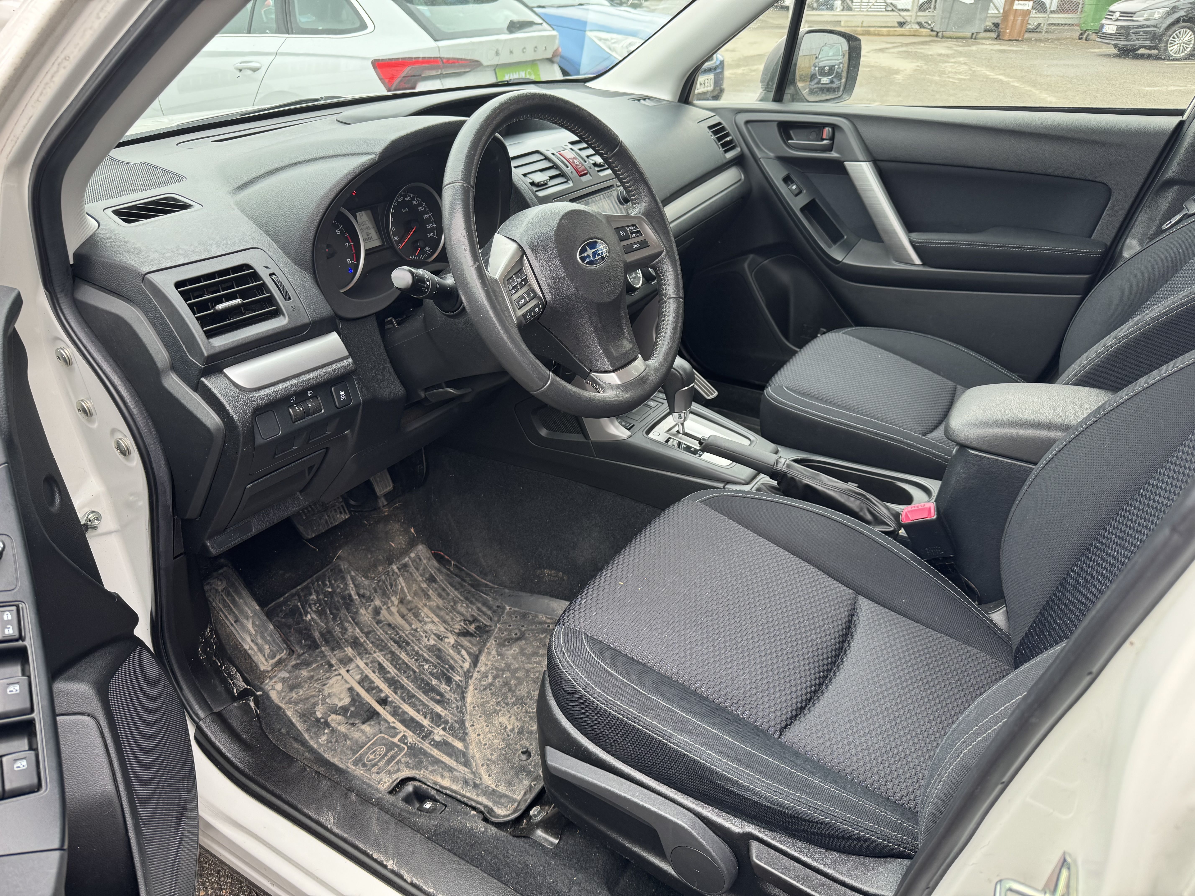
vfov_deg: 56.8
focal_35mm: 24
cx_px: 598
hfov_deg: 71.6
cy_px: 448
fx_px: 829
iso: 100
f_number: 1.78
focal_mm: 6.76
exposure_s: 1/121
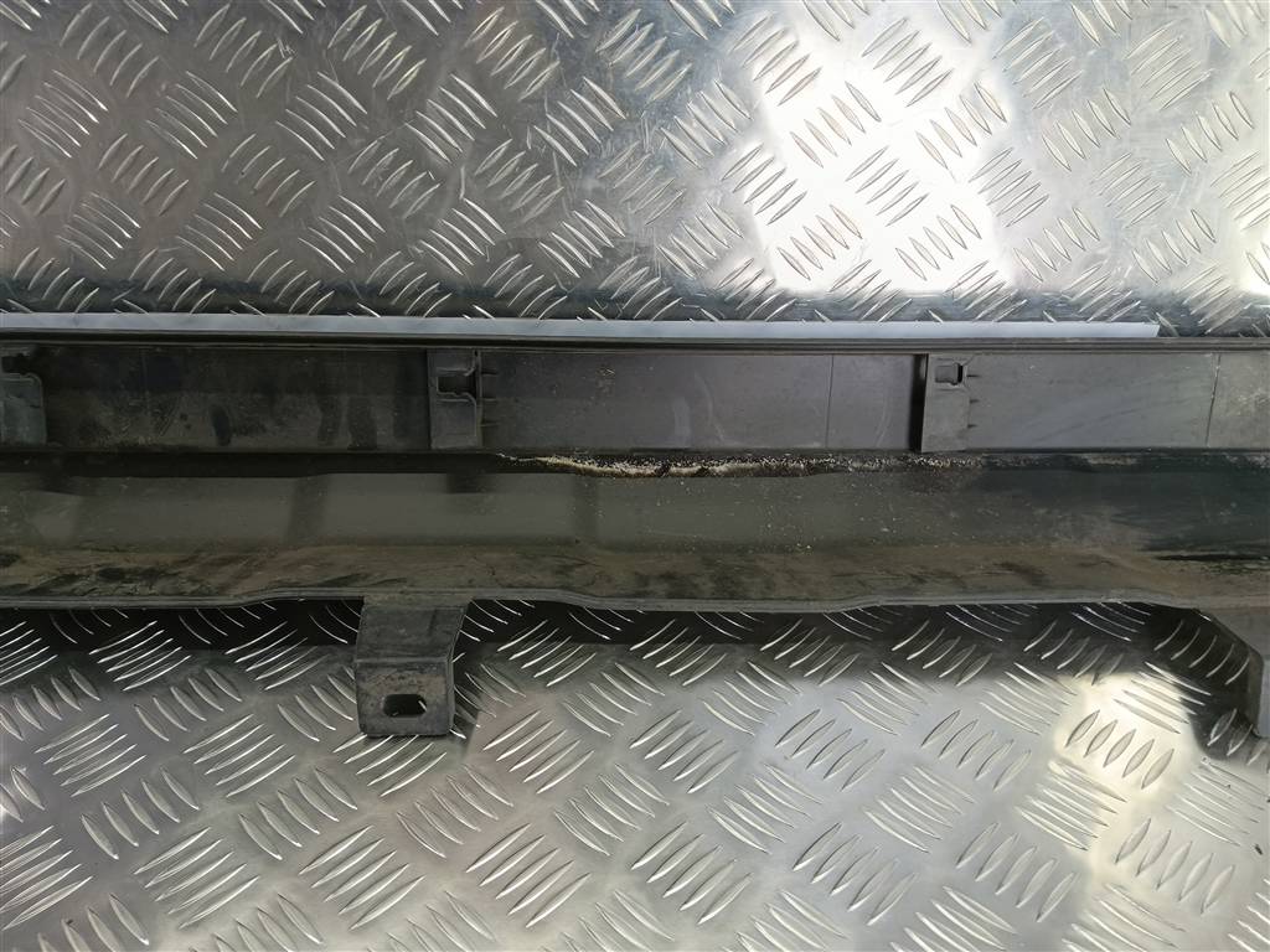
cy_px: 476
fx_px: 991
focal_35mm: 27
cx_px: 635
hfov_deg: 65.3
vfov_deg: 51.4
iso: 94
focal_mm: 4.11
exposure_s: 1/50
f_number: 1.6
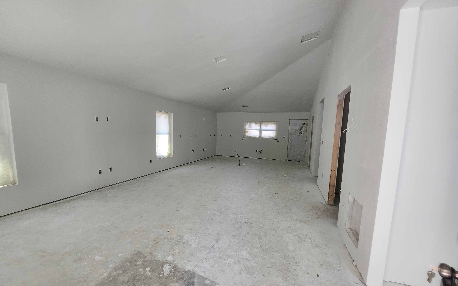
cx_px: 227
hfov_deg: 105.3
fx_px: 175
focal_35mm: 14
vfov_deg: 78.5
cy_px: 154
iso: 50
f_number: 2.2
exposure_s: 1/120
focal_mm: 1.7
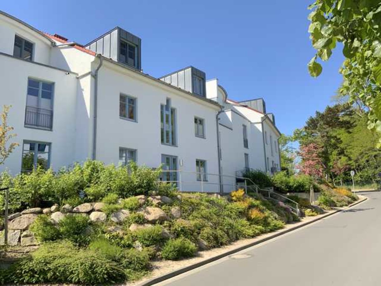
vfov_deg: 48.2
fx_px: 319
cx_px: 190
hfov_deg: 61.7
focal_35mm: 29
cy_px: 143
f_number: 1.8
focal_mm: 3
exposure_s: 1/1121
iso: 16
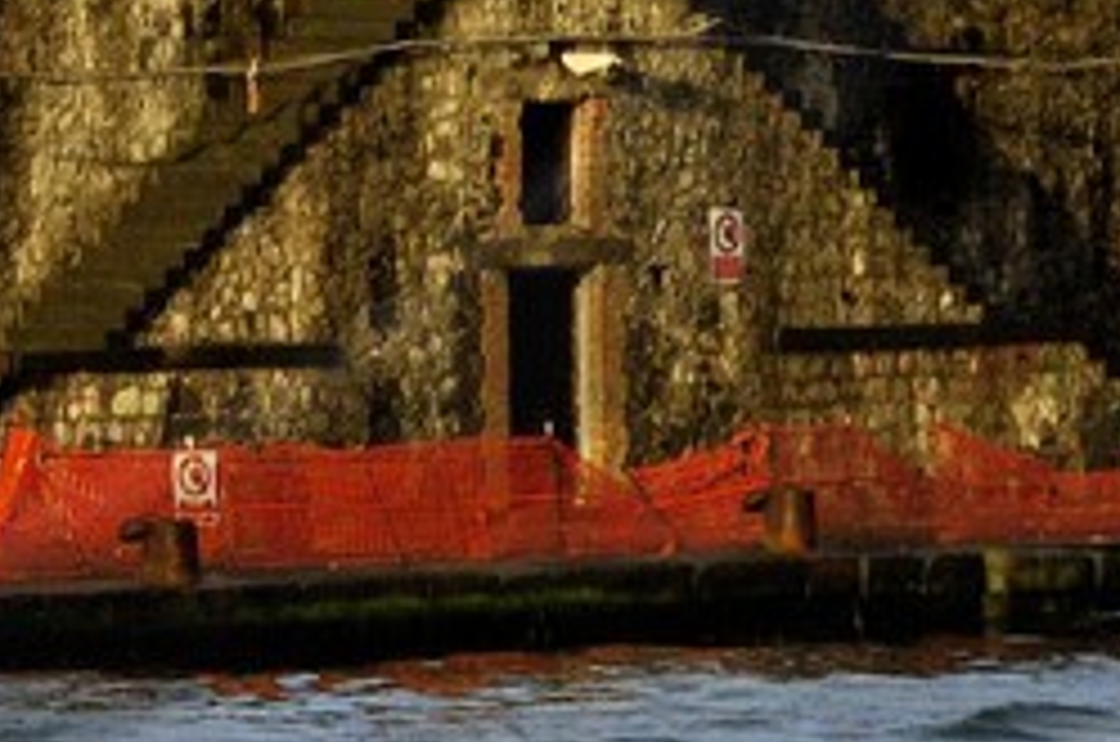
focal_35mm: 1541
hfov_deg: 1.3
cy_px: -994
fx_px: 47850
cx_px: -616
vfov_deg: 0.9
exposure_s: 1/160
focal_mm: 160
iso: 200
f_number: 9
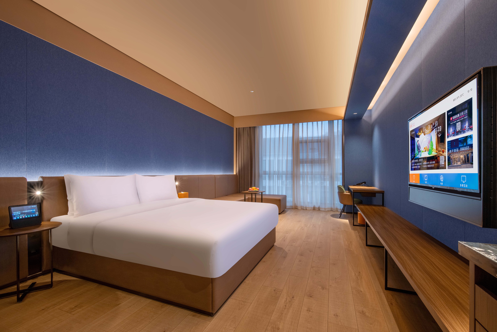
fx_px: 193
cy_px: 166
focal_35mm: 14
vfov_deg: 81.2
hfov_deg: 104.3
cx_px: 248
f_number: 14
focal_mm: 14
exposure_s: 1/2.5
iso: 500
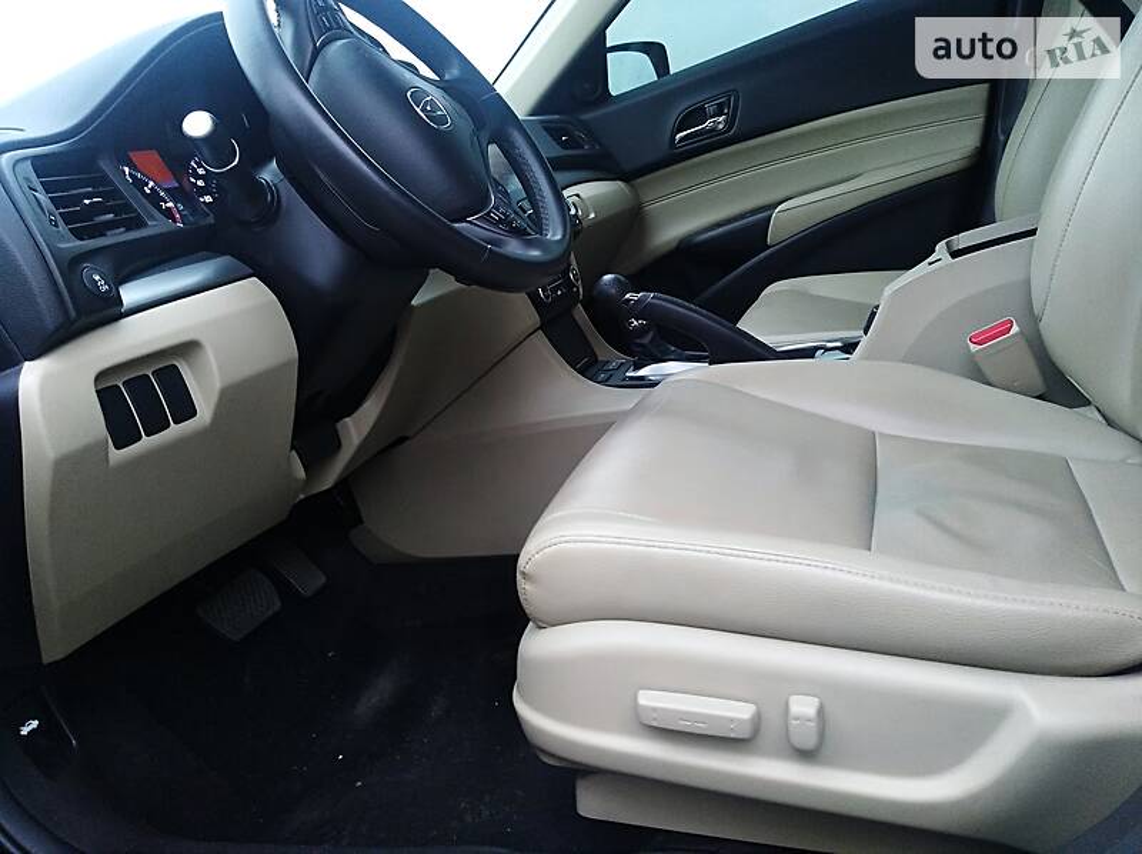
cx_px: 571
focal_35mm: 26
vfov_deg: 53.0
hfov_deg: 67.4
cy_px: 427
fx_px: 857
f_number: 2.2
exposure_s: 1/33
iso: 372
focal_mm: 3.8
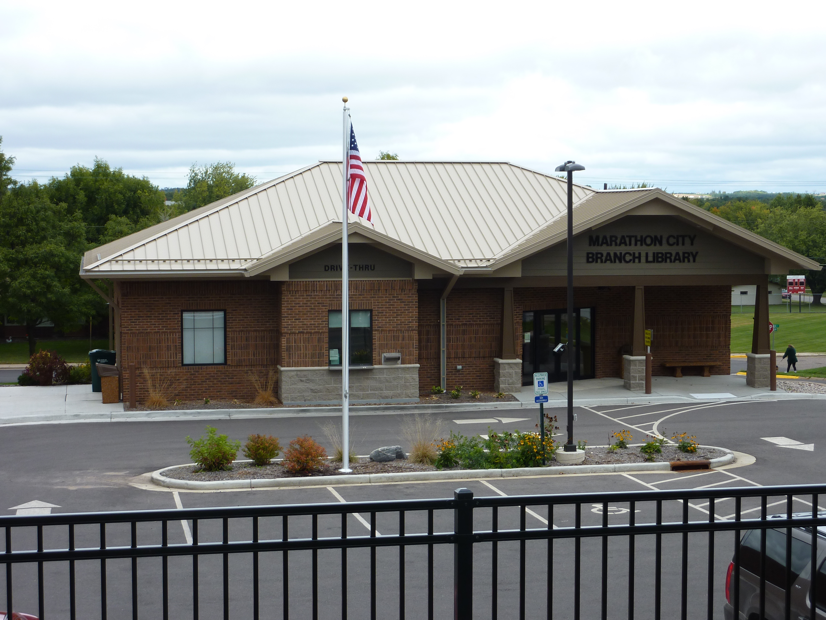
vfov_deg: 23.3
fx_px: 1503
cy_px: 310
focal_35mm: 63
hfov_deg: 30.7
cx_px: 413
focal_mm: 10.3
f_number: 4
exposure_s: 1/160
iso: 80
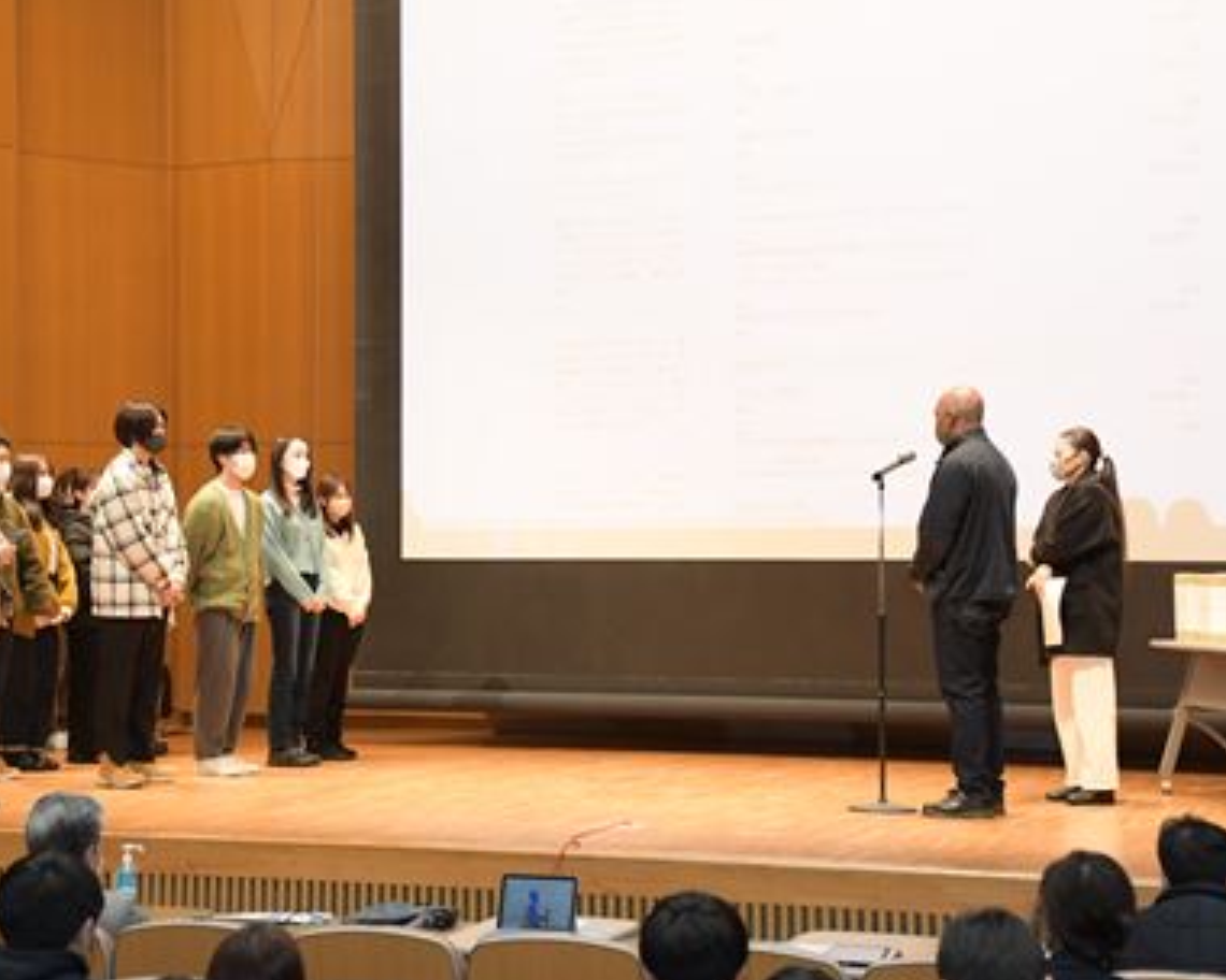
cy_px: 459
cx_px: 561
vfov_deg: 20.7
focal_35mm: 74
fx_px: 2685
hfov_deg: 25.7
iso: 3200
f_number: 4.2
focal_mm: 40
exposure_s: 1/250
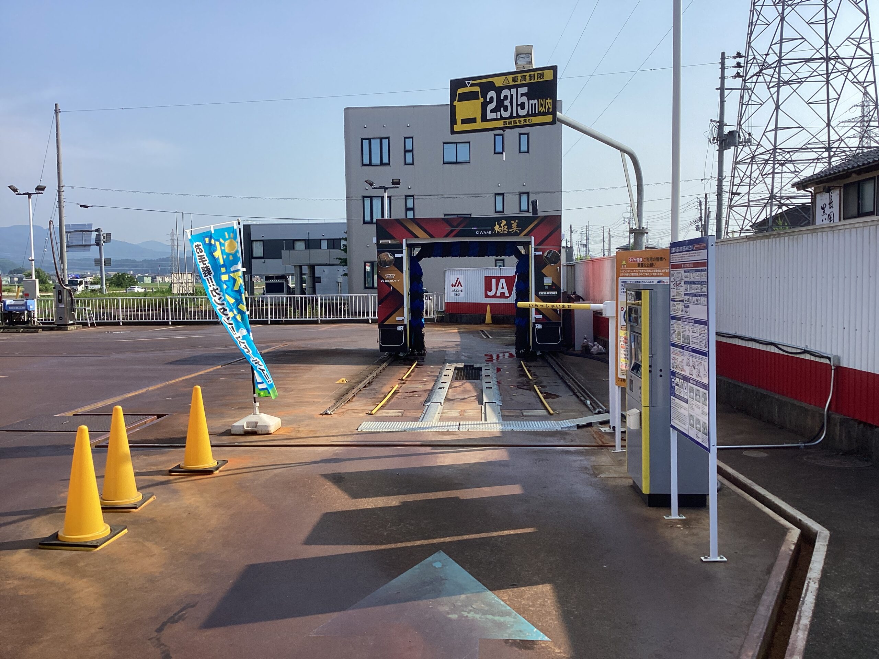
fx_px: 787
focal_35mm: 31
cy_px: 330
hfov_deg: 58.4
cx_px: 440
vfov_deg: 45.4
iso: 25
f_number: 2.4
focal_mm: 3.3
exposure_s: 1/1253
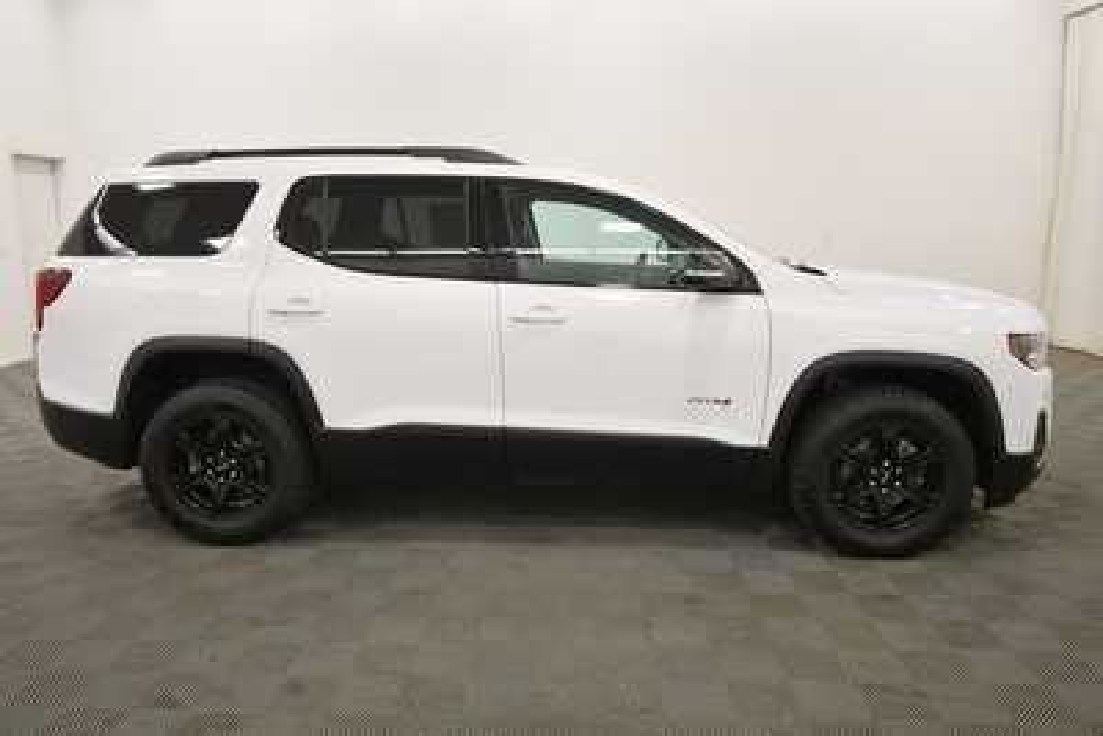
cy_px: 368
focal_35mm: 27
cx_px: 552
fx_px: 828
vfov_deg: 48.0
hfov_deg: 67.4
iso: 800
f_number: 5.3
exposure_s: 1/200
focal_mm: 18
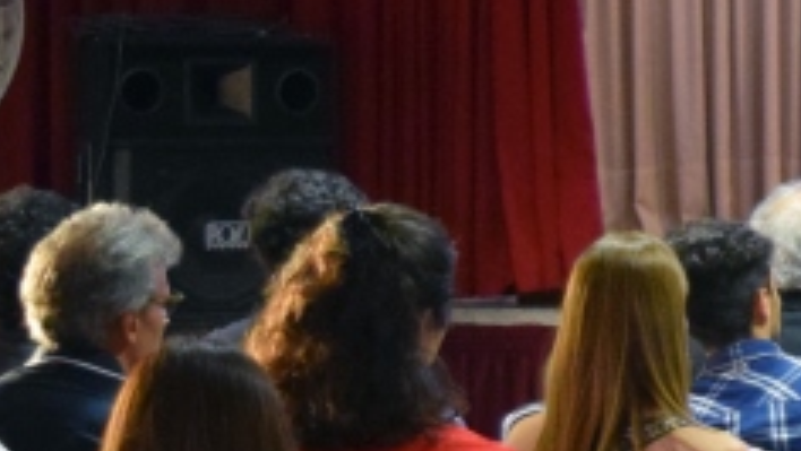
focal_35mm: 170
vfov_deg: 7.1
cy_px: 276
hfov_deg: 11.9
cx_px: 1337
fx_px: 3618
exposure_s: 1/60
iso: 3200
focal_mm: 25
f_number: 4
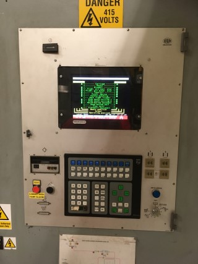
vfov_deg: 61.7
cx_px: 99
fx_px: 221
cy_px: 132
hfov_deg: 48.2
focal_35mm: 29
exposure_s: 1/33
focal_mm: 4.15
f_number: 2.2
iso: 200
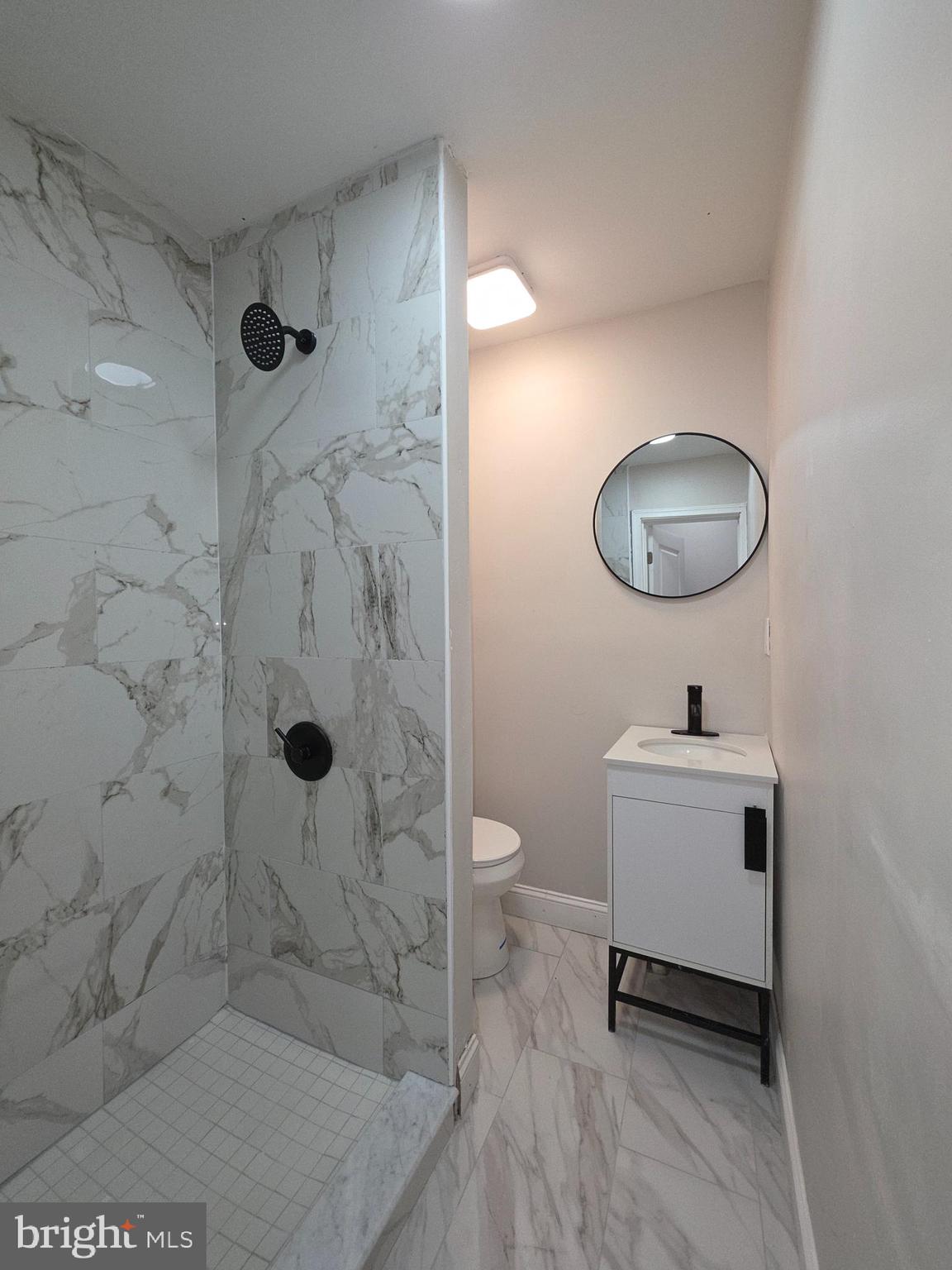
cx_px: 476
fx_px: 477
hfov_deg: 89.9
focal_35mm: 13
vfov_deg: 106.2
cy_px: 635
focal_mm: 2.2
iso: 80
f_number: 1.9
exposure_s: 1/60
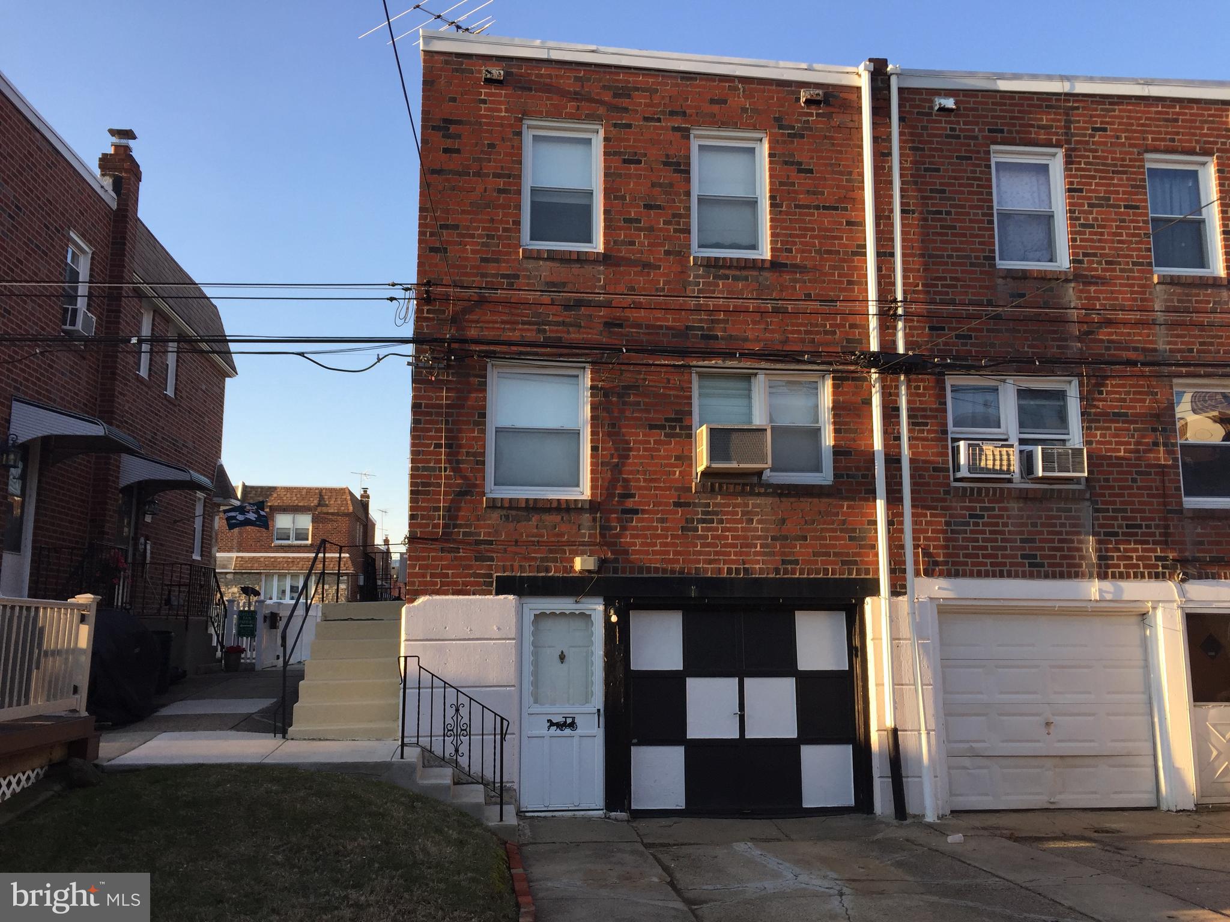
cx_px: 615
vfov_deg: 48.2
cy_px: 461
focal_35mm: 29
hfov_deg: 61.7
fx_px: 1030
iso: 32
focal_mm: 4.15
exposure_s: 1/514
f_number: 2.2
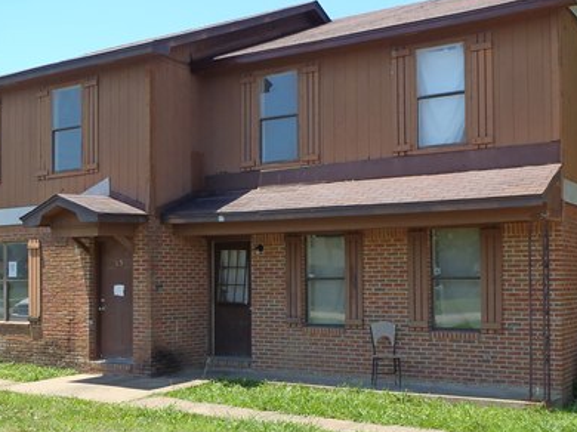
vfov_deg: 31.4
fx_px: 766
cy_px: 269
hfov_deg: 41.3
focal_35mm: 46
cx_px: 287
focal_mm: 5
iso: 80
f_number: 3.9
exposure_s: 1/320
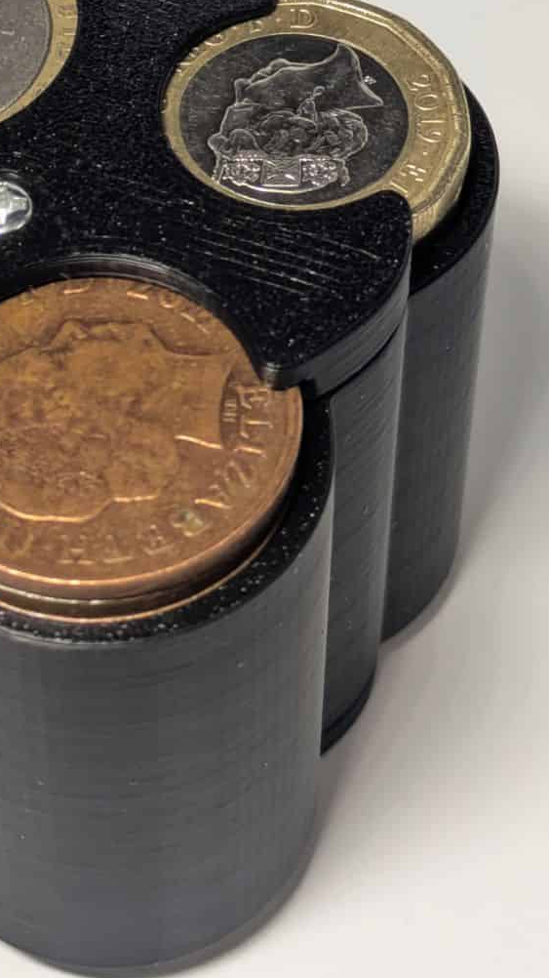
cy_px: 254
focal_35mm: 111
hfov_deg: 10.9
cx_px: 79
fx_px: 2875
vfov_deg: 19.2
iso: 57
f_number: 1.89
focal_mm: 5.43
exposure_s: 1/50
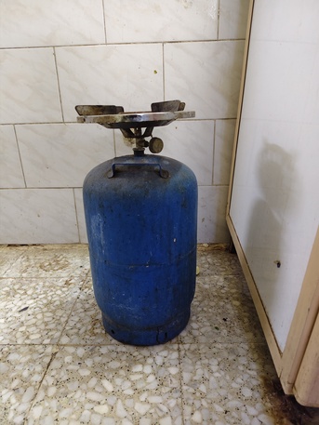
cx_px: 160
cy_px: 212
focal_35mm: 23
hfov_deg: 58.9
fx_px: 282
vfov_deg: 73.9
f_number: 1.88
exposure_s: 1/33.3
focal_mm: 5.56
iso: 3232
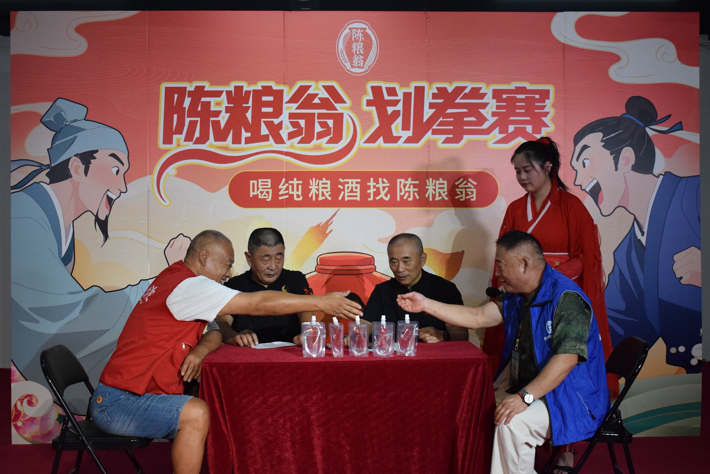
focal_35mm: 52
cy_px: 235
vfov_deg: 26.0
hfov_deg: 38.2
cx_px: 351
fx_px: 1026
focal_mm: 34
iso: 3200
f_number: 4.5
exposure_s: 1/500
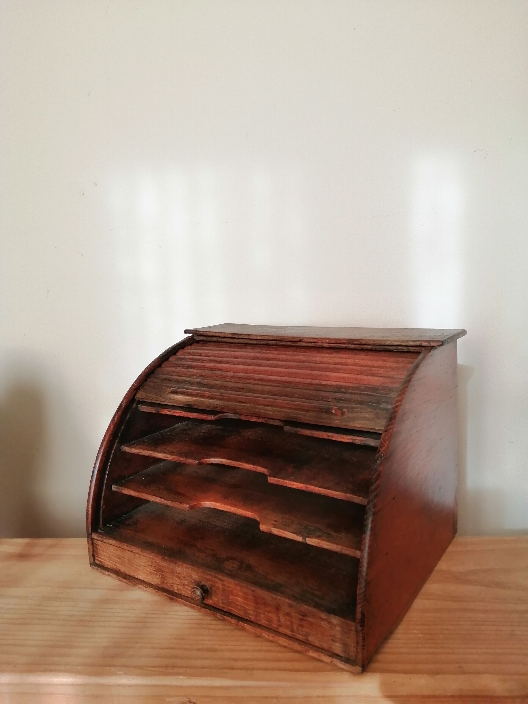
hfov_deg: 53.1
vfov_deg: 67.3
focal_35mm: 26
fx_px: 529
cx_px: 264
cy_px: 352
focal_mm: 3.6
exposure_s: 1/100
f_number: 1.8
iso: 80
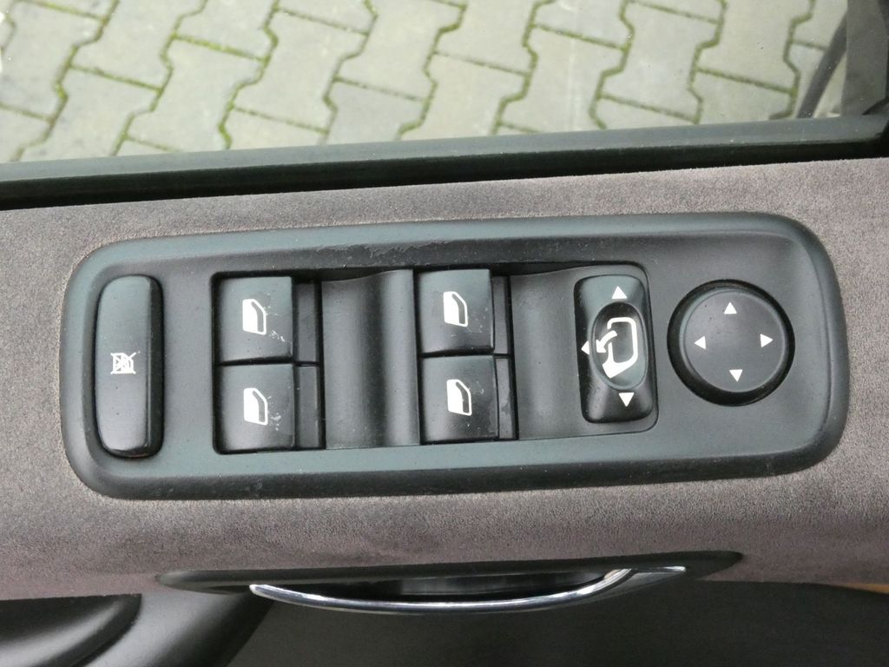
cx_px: 444
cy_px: 334
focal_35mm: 35
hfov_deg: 52.6
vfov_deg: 40.7
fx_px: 899
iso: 1250
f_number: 5.6
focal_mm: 6.2
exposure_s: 1/80
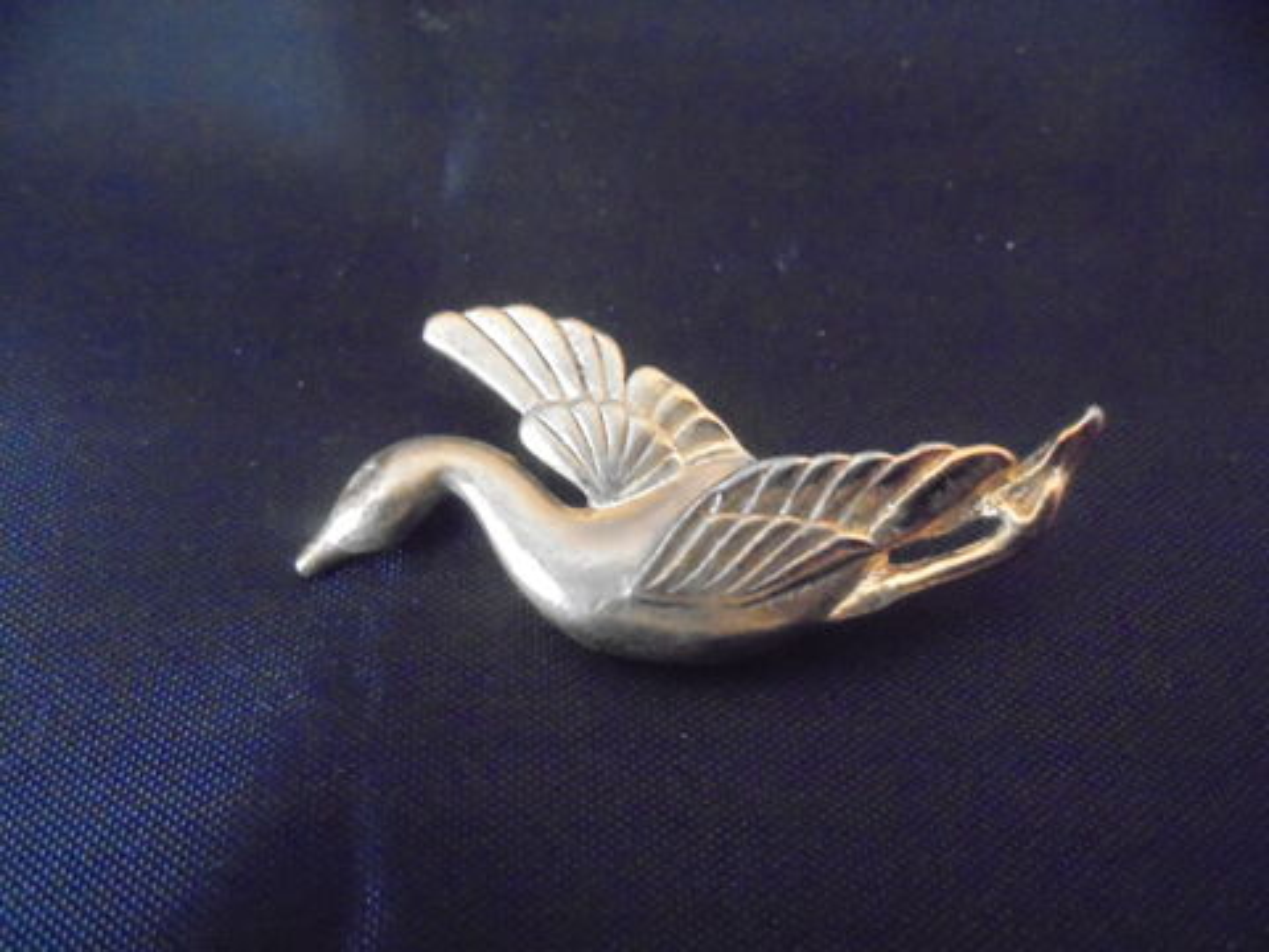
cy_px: 476
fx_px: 953
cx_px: 634
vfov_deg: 53.1
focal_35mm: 26
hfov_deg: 67.3
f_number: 3.5
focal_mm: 4.6
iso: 1600
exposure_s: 1/40
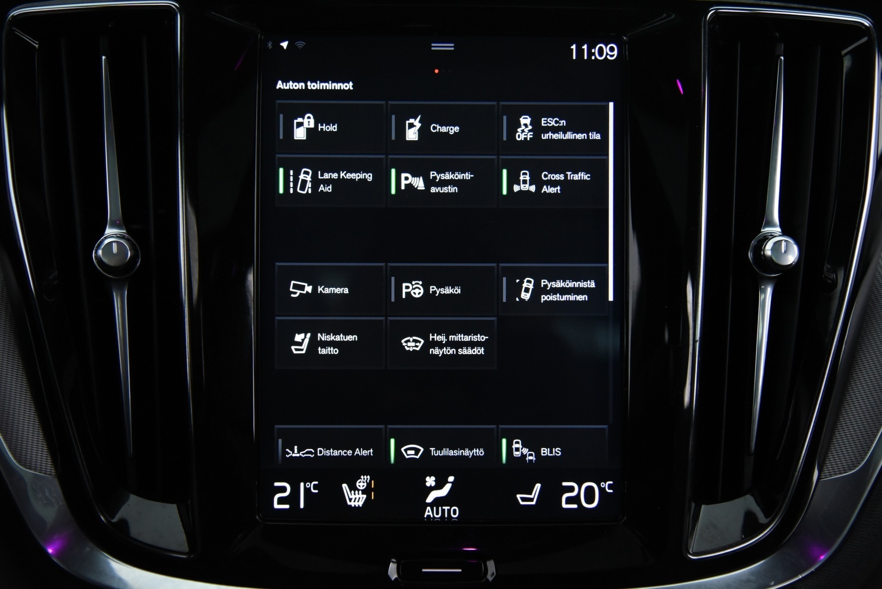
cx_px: 441
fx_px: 980
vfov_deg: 33.4
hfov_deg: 48.4
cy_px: 294
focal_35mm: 40
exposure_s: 1/50
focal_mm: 40
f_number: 4
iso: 4000
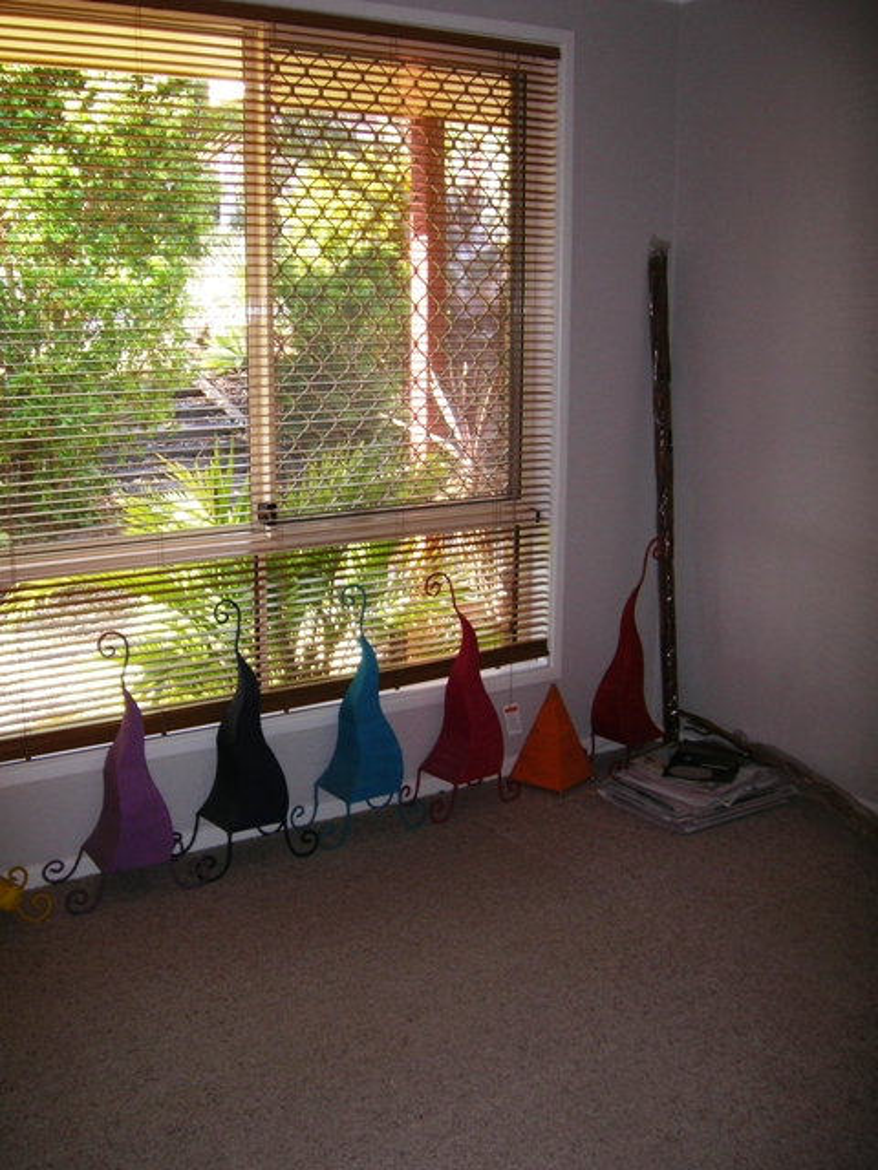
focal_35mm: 36
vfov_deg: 51.4
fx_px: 1217
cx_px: 439
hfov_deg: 39.7
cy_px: 585
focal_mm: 60
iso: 64
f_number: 2.8
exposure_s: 1/60
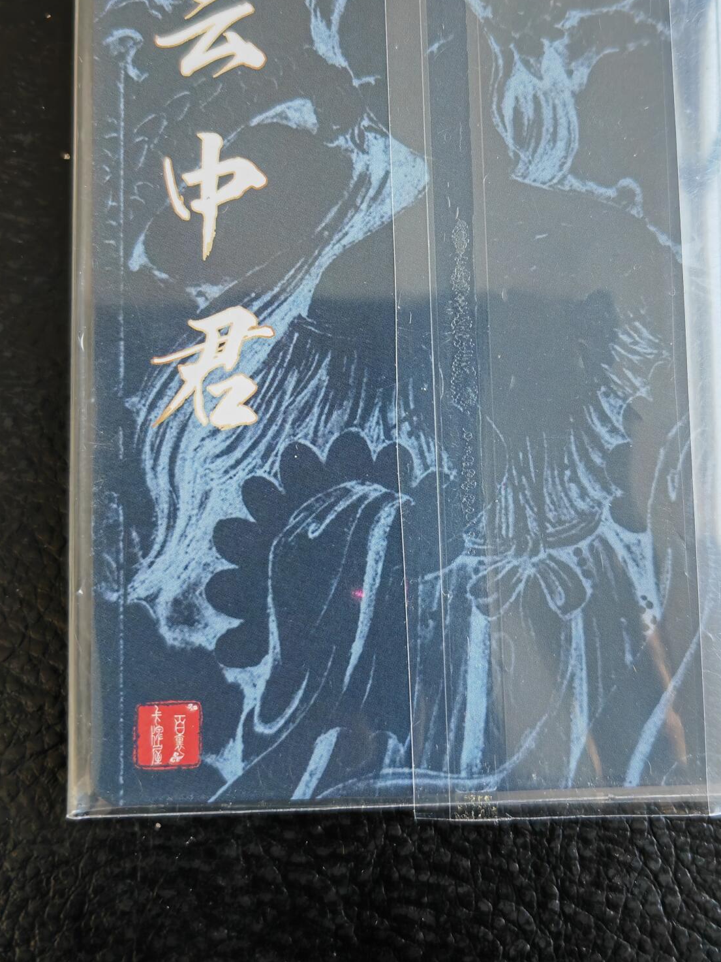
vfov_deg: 54.9
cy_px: 381
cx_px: 416
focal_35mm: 33
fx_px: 916
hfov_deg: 42.8
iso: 400
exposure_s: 1/100
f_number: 1.8
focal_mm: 5.53
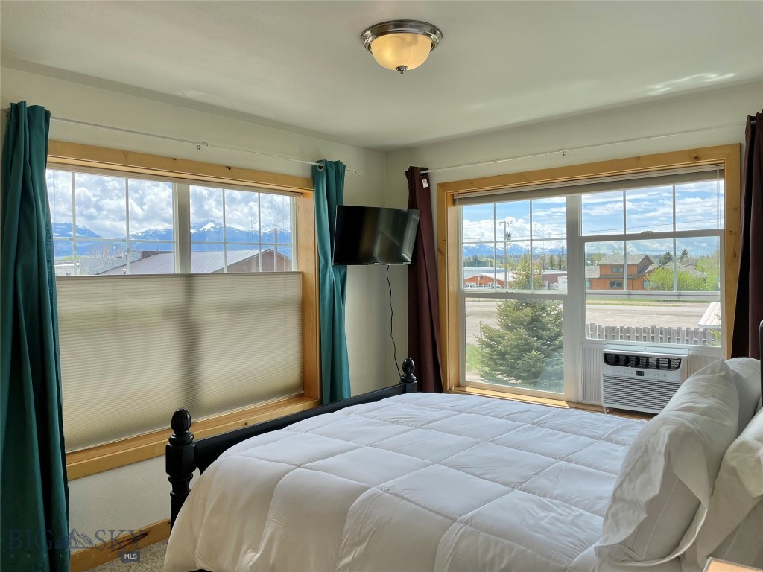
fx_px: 573
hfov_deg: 67.3
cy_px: 286
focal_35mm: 26
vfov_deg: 53.1
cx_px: 382
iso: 32
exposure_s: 1/868
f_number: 1.6
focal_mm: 4.2
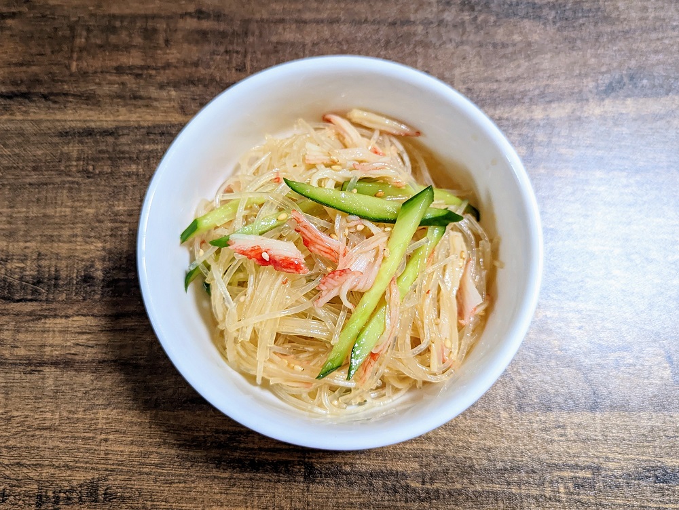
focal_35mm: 24
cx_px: 340
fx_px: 471
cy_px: 255
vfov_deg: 56.9
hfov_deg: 71.5
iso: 701
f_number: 1.85
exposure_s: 1/157
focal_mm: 6.81
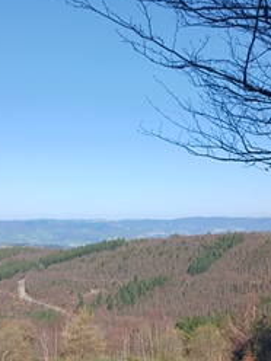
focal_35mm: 49
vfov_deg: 38.5
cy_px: 236
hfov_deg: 29.6
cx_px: 119
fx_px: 511
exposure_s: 1/254
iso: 20
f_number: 1.8
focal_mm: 4
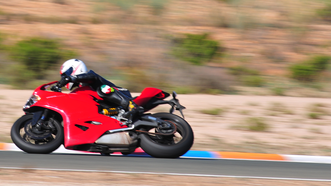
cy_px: 38
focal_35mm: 509
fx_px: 4468
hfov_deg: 4.2
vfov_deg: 2.4
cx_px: 84
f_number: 9
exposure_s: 1/200
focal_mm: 200
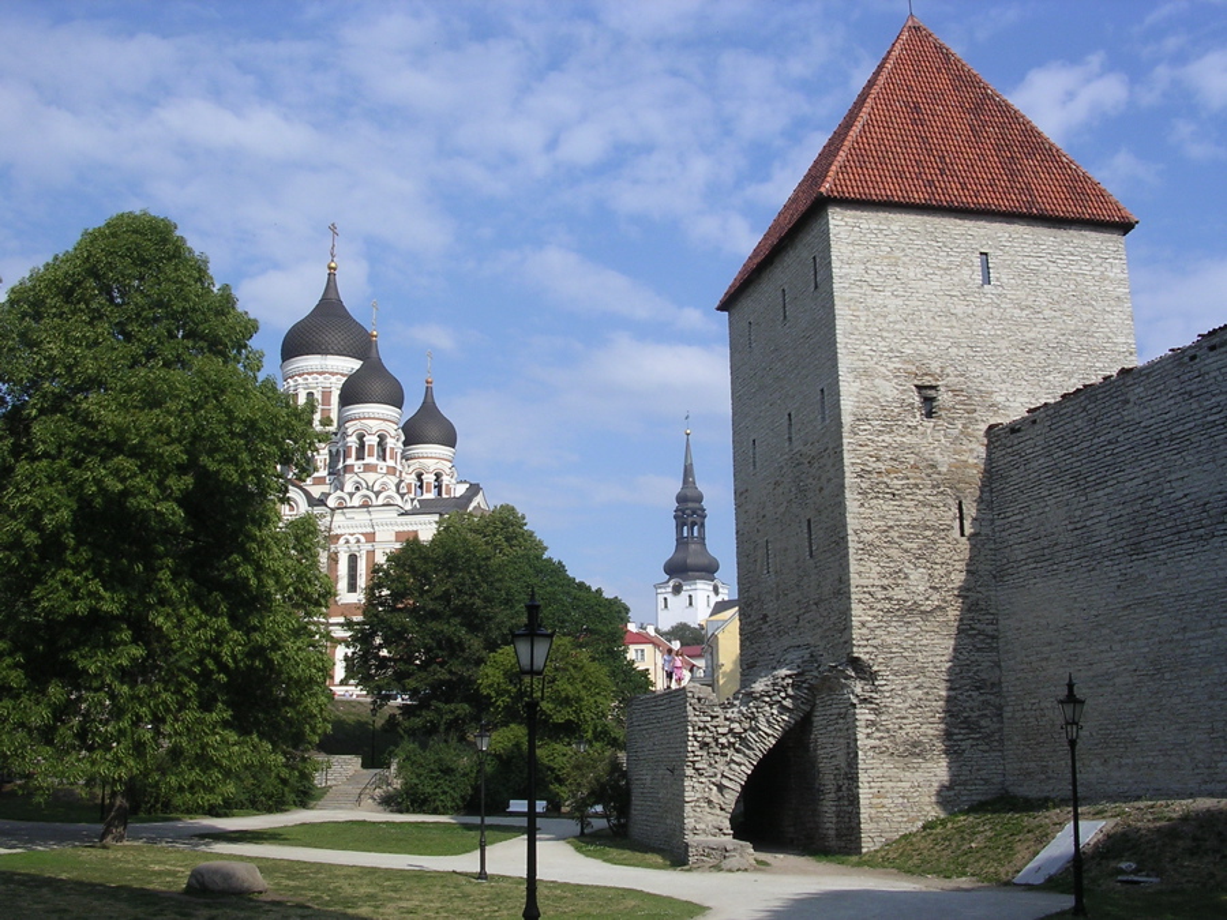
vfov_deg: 37.7
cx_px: 614
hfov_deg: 49.0
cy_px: 460
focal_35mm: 38
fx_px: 1347
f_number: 5.6
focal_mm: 5.8
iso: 100
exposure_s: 1/322
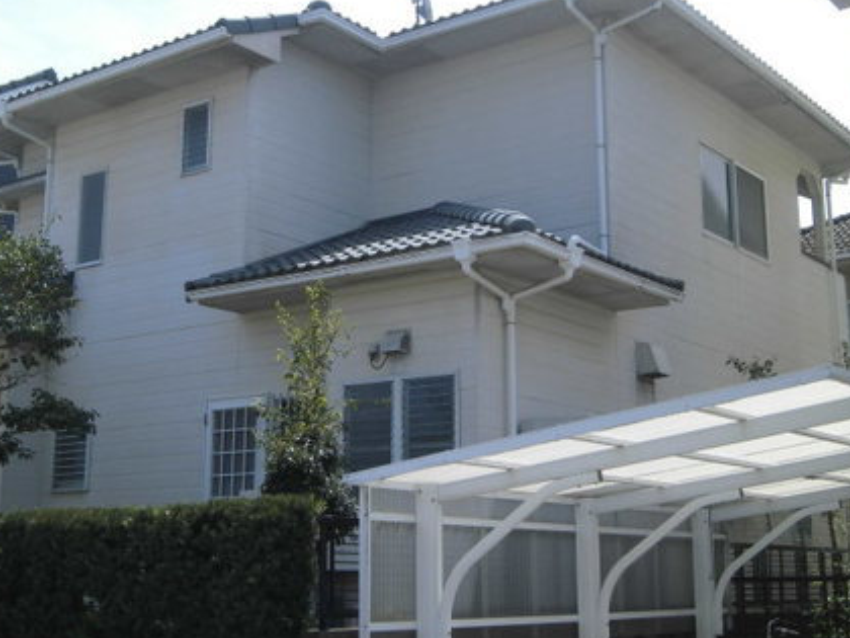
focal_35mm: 56
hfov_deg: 34.3
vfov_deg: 26.1
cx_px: 378
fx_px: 1375
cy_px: 268
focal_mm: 8.3
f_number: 3.4
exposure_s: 1/640
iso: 100
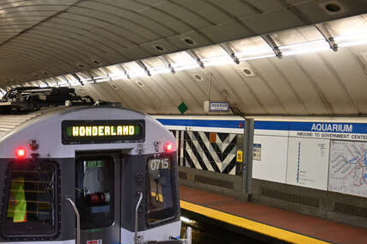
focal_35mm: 45
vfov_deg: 29.6
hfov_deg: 42.4
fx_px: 458
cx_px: 95
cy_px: 159
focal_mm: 16
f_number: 3.5
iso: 800
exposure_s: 1/30
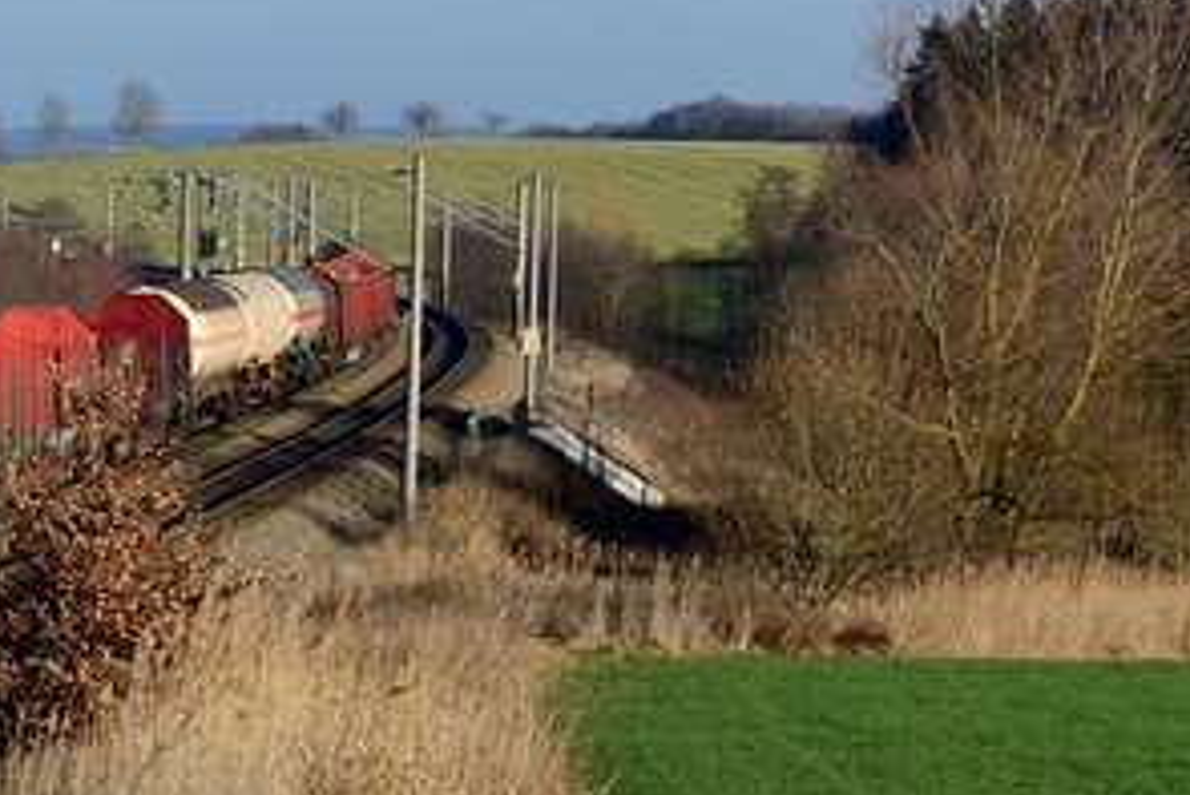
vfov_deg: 7.0
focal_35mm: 195
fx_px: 6449
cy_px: 553
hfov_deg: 9.9
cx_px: -1117
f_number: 5.6
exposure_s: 1/1600
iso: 250
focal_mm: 48
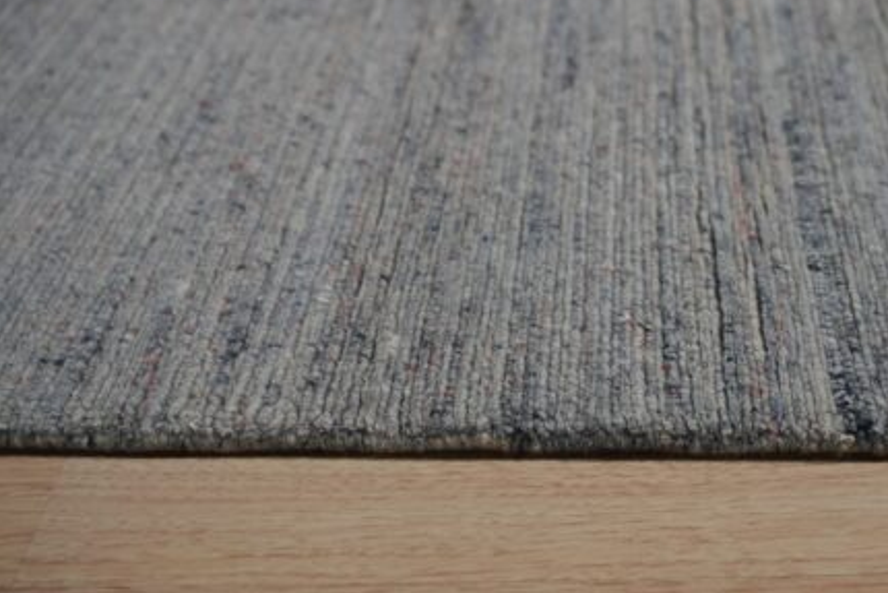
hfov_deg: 36.4
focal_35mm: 54
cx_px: 617
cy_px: 314
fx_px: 1332
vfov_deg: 25.1
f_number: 4
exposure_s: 1/160
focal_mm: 38.7
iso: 200
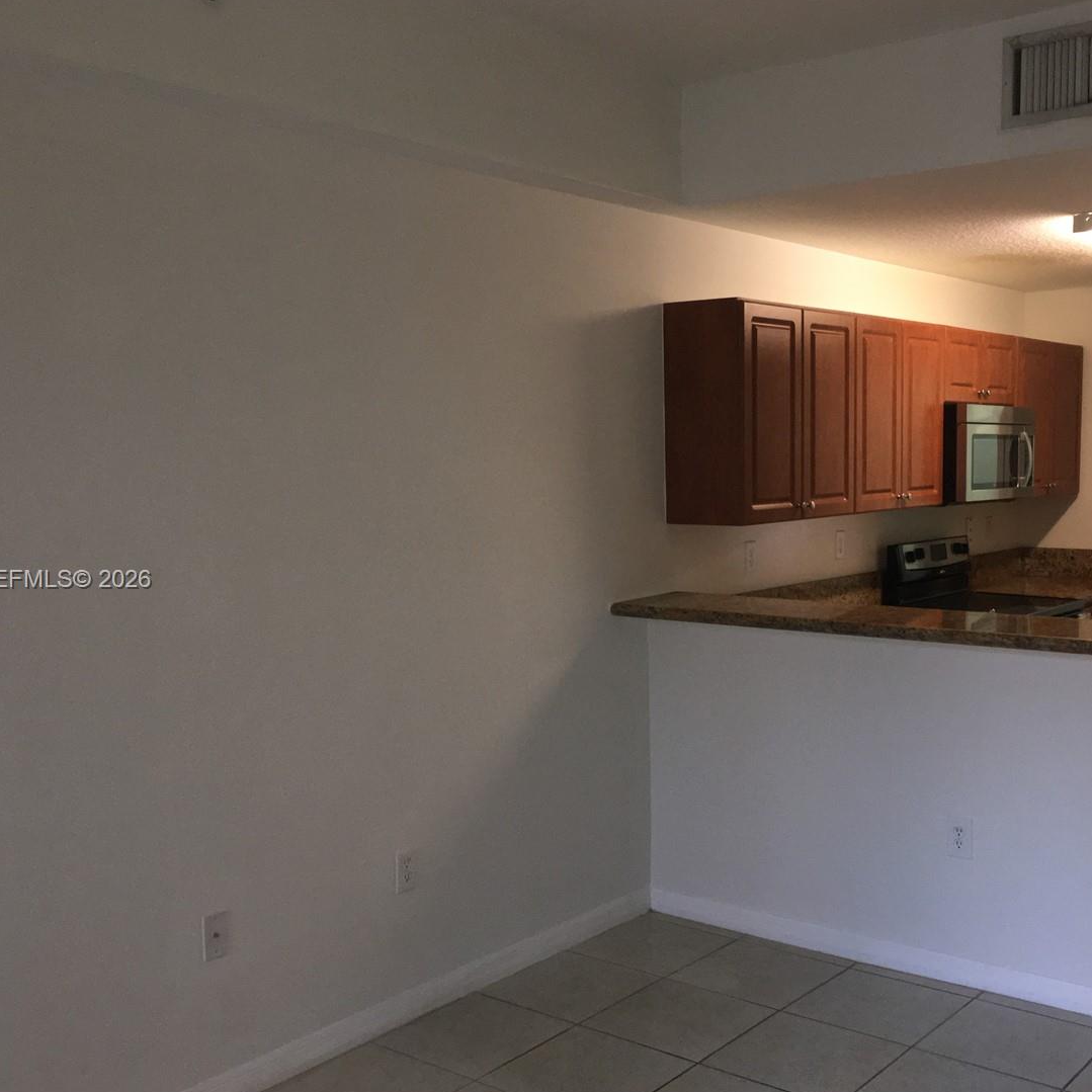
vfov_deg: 43.8
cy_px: 581
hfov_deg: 43.7
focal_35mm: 38
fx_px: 1356
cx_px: 646
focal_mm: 4.15
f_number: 2.2
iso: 100
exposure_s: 1/24
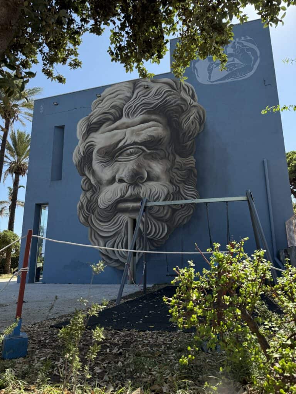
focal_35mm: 24
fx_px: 274
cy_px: 197
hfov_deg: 56.8
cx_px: 148
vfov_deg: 71.6
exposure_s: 1/5319
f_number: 1.78
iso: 125
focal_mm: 6.76
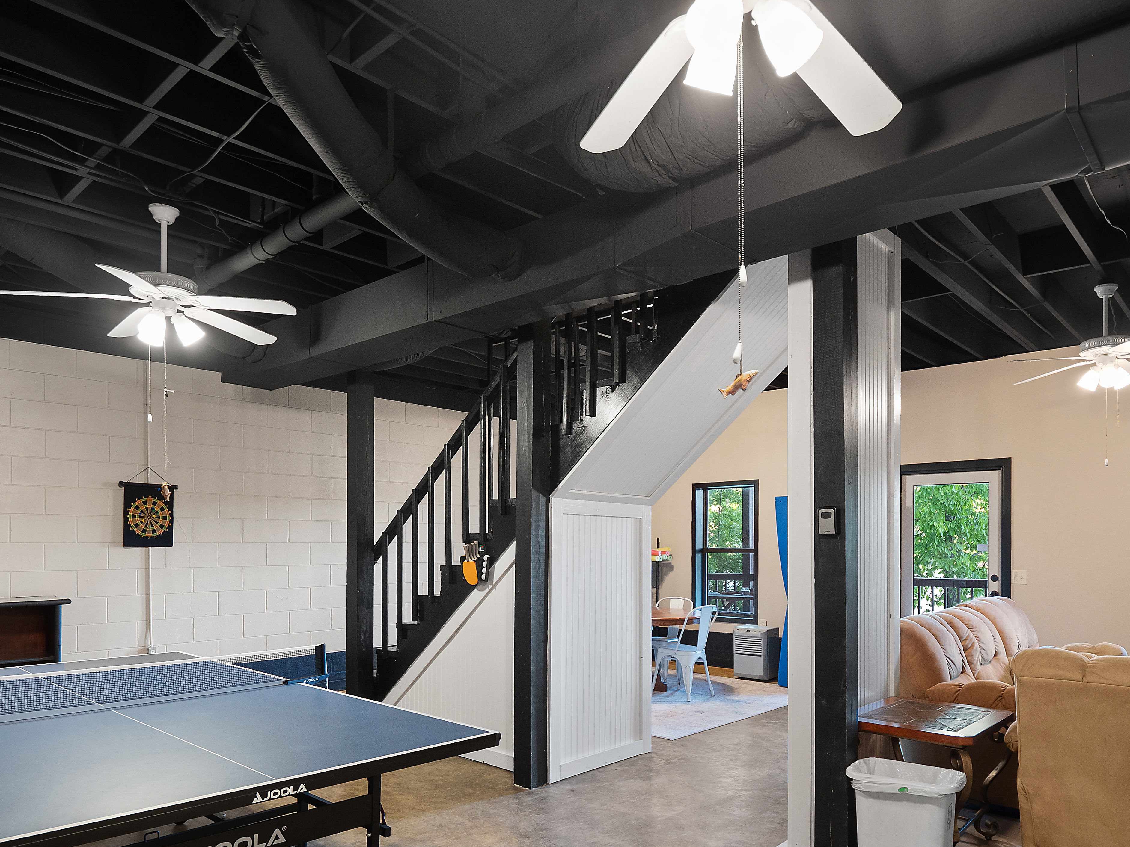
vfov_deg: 60.6
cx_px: 629
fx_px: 718
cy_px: 503
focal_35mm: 22
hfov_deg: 76.1
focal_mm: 8
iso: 400
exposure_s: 1/10
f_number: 2.8
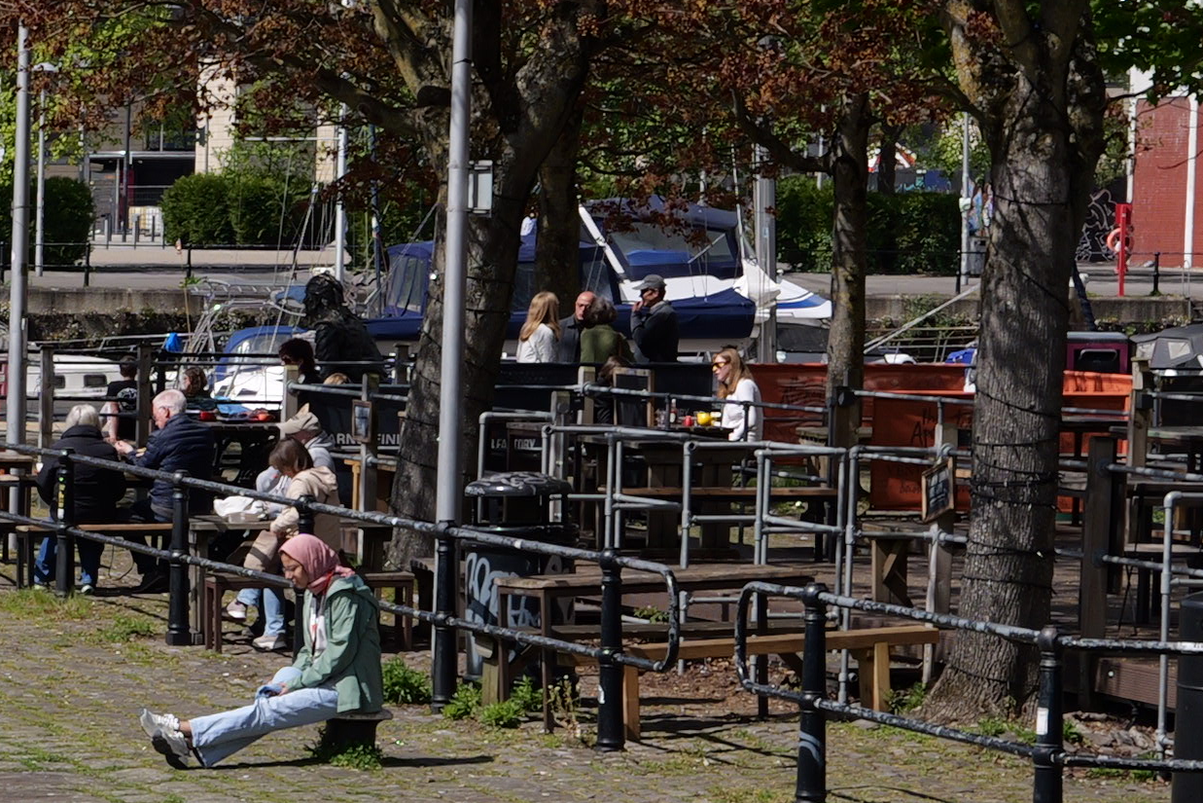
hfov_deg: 9.9
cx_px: -1101
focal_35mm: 194
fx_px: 6483
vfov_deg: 7.1
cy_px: 789
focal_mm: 40
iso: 200
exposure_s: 1/1000
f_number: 6.3
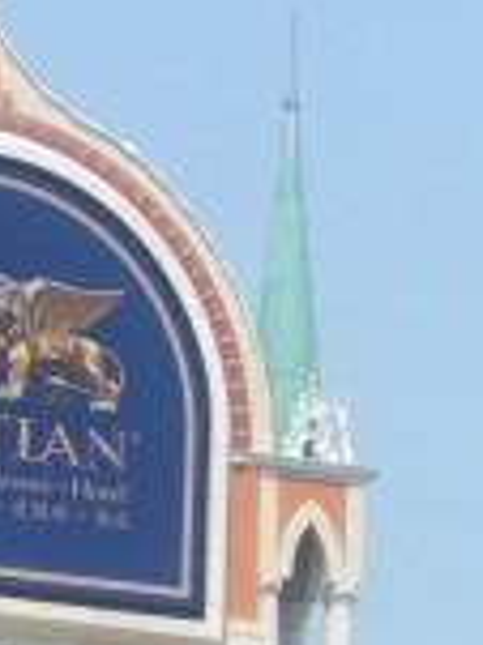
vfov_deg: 6.3
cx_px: -51
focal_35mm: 312
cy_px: 807
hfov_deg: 4.7
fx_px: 5813
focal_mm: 17.4
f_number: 10
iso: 200
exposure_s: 1/320
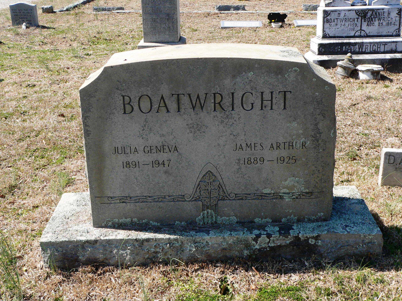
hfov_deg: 38.9
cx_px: 201
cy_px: 150
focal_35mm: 49
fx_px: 569
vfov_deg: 29.7
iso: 80
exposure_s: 1/500
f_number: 4
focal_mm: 8.1
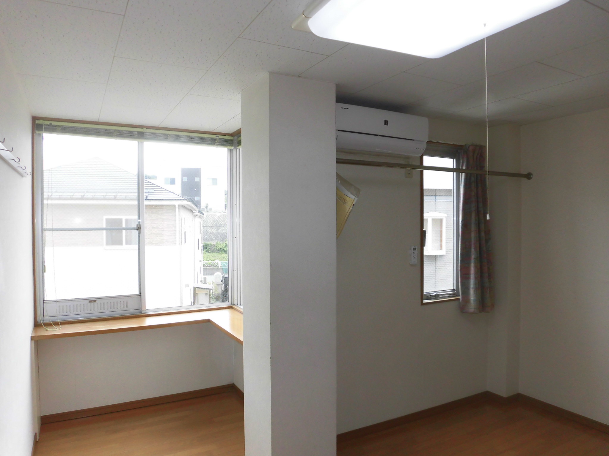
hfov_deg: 71.6
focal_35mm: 24
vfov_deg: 56.8
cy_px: 228
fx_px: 422
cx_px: 304
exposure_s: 1/100
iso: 100
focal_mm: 4.3
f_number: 3.1
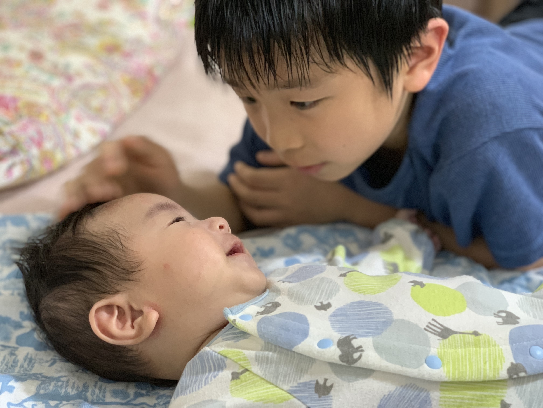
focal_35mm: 52
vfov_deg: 28.0
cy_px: 204
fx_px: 816
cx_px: 272
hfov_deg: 36.8
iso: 500
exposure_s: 1/40
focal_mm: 6
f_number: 2.4
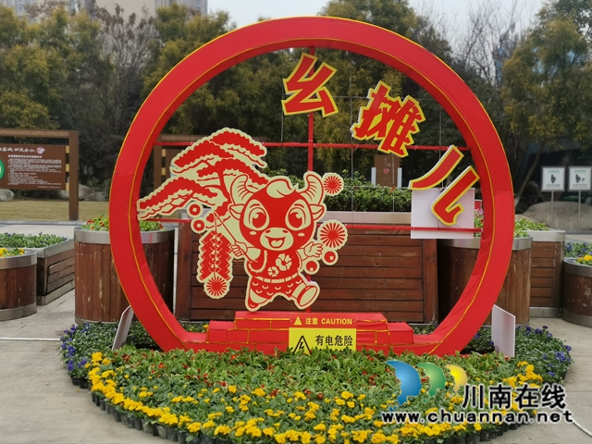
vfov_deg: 37.7
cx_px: 296
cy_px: 222
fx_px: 650
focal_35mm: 38
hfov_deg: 49.0
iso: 50
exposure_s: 1/263
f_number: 4
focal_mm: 4.75
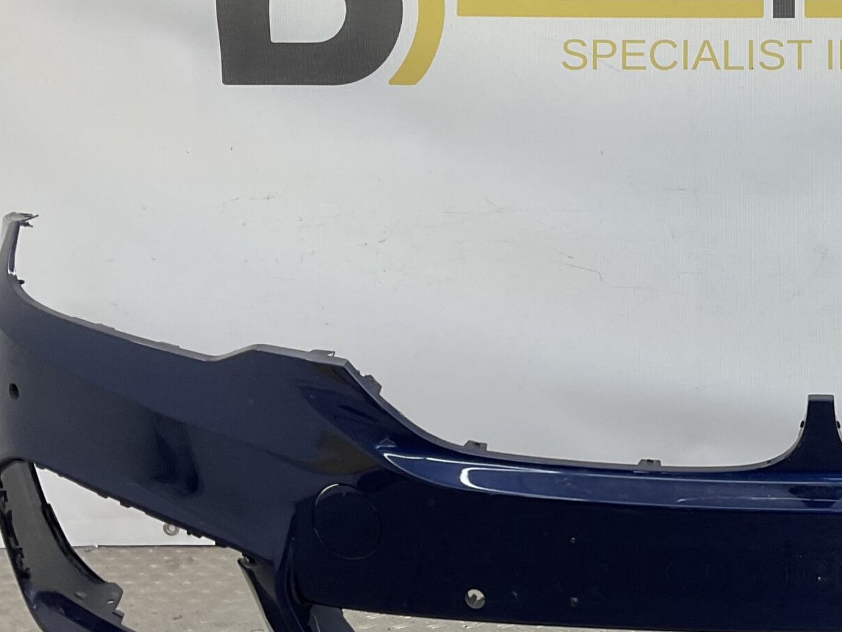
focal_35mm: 61
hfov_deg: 30.0
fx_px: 1484
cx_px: 794
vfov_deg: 24.0
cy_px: 335
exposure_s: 1/133
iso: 16
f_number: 1.8
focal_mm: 3
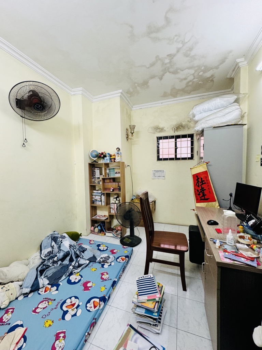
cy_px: 175
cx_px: 131
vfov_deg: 102.1
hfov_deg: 85.7
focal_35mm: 14
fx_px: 141
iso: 160
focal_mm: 2.22
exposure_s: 1/50
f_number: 2.2
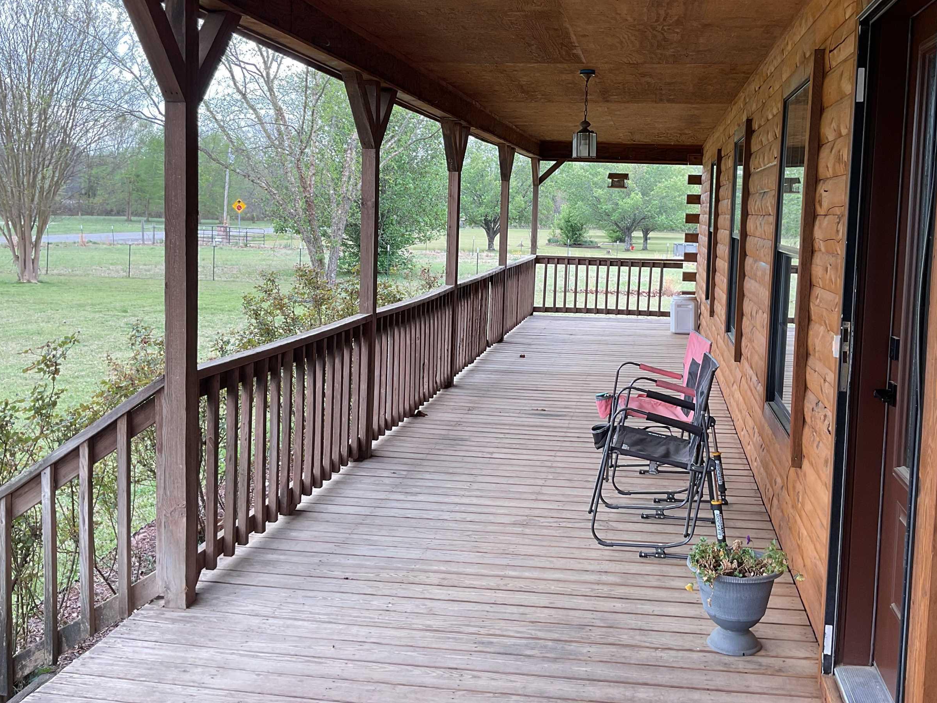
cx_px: 514
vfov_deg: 38.6
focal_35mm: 37
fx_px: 1002
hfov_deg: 50.1
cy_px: 292
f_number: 1.8
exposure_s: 1/130
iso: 16
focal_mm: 3
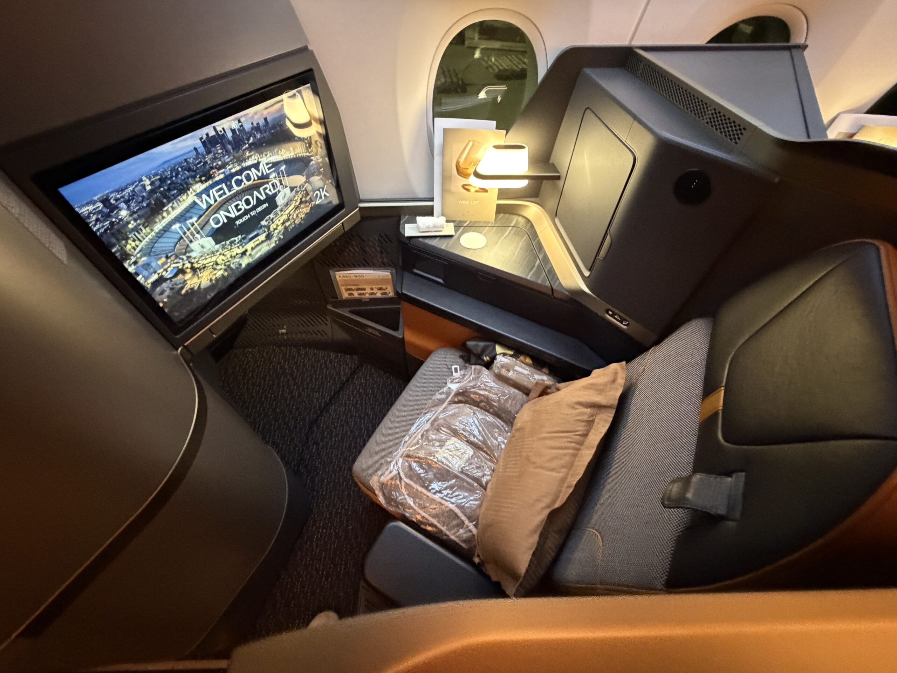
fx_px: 363
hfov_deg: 102.1
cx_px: 448
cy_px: 336
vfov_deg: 85.7
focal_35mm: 14
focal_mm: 2.22
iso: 1250
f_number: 2.2
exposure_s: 1/38
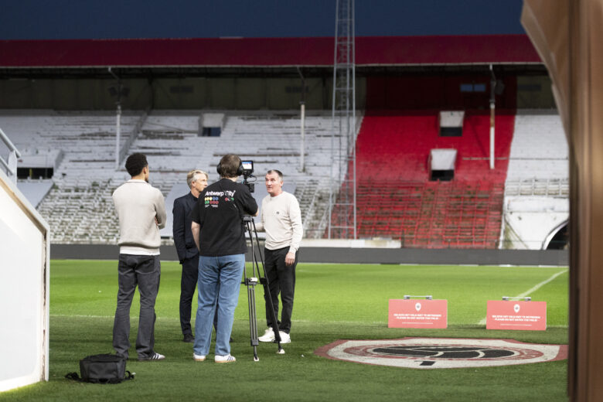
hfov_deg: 23.6
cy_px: 201
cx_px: 302
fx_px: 1440
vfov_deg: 15.9
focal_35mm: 86
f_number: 2.8
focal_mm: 86
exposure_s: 1/640
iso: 2500
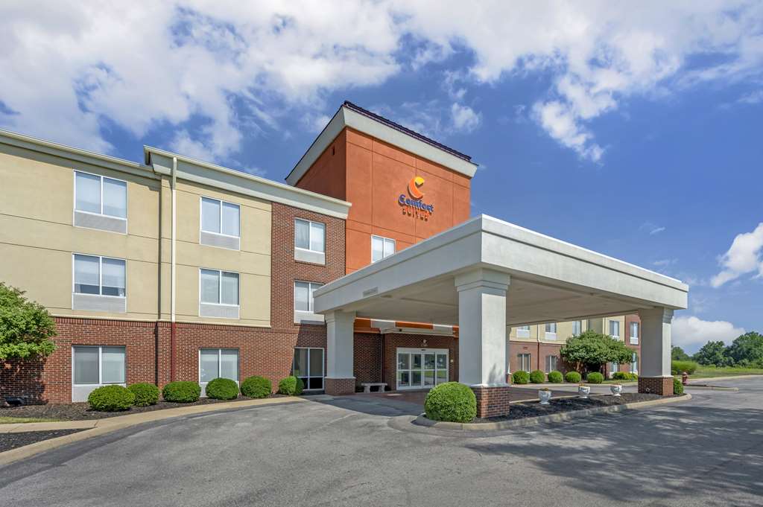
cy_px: 254
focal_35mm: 15
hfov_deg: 100.4
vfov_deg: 77.2
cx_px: 382
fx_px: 318
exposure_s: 1/60
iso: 100
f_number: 10
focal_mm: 15
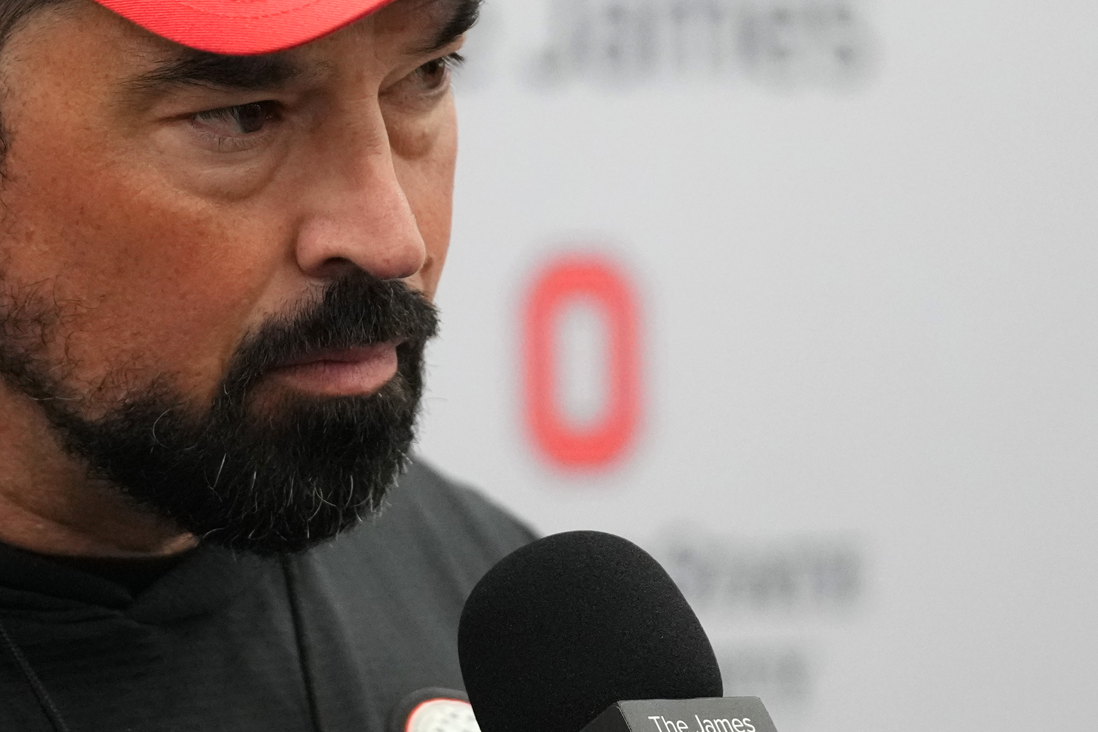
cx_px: 288
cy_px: 202
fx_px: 25314
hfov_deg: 2.5
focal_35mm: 830
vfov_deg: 1.7
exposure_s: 1/500
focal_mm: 300
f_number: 2.8
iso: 4000
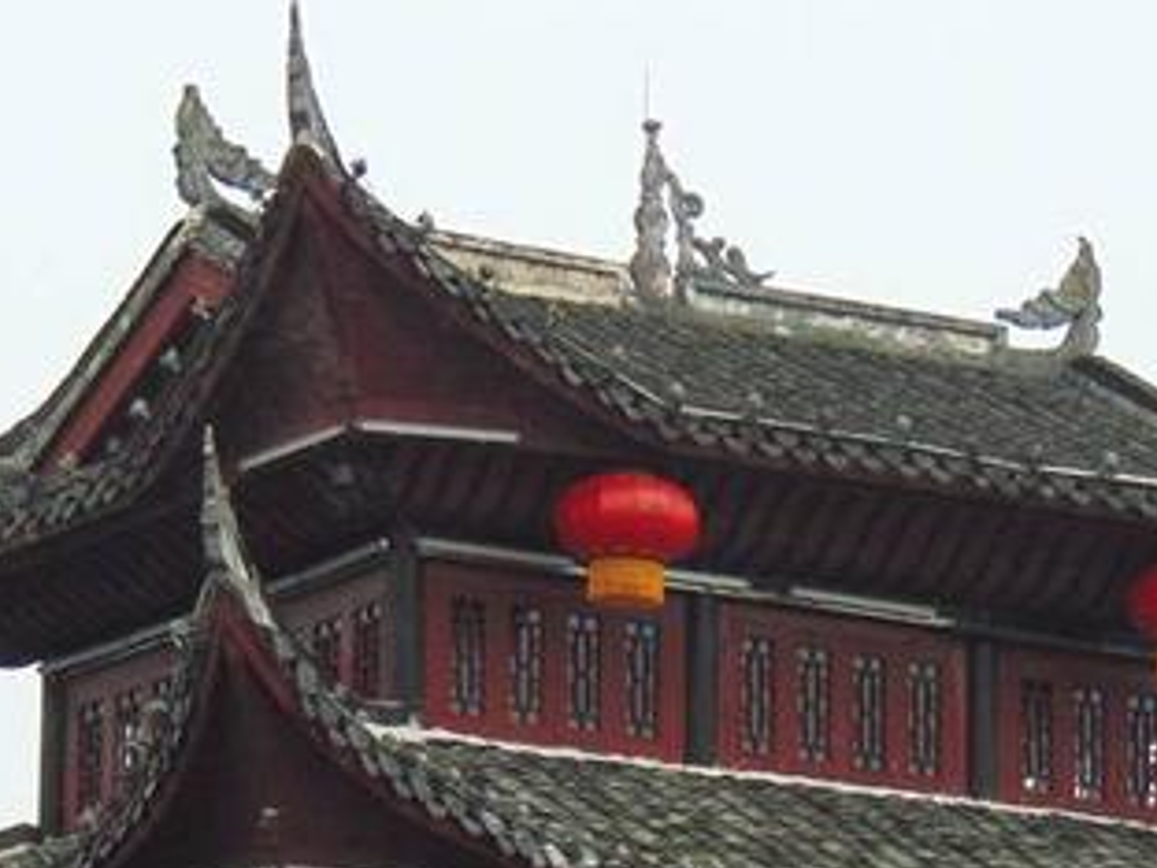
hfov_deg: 8.0
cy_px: 883
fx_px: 8323
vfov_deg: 6.0
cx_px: 662
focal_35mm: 249
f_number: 3.9
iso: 80
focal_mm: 19.4
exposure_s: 1/160
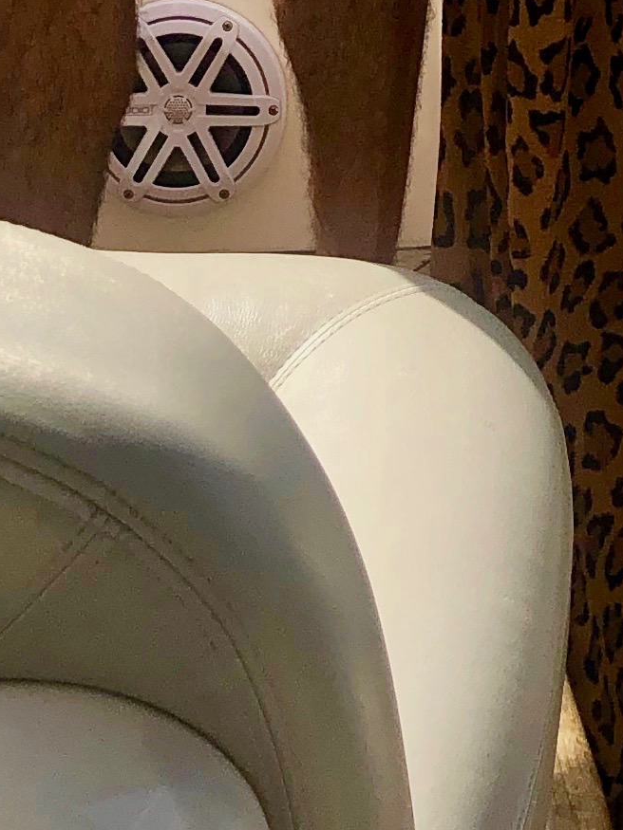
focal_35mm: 129
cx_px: 576
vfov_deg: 13.9
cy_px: -581
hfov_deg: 11.4
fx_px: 3096
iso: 20
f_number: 1.8
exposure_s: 1/2114
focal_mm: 4
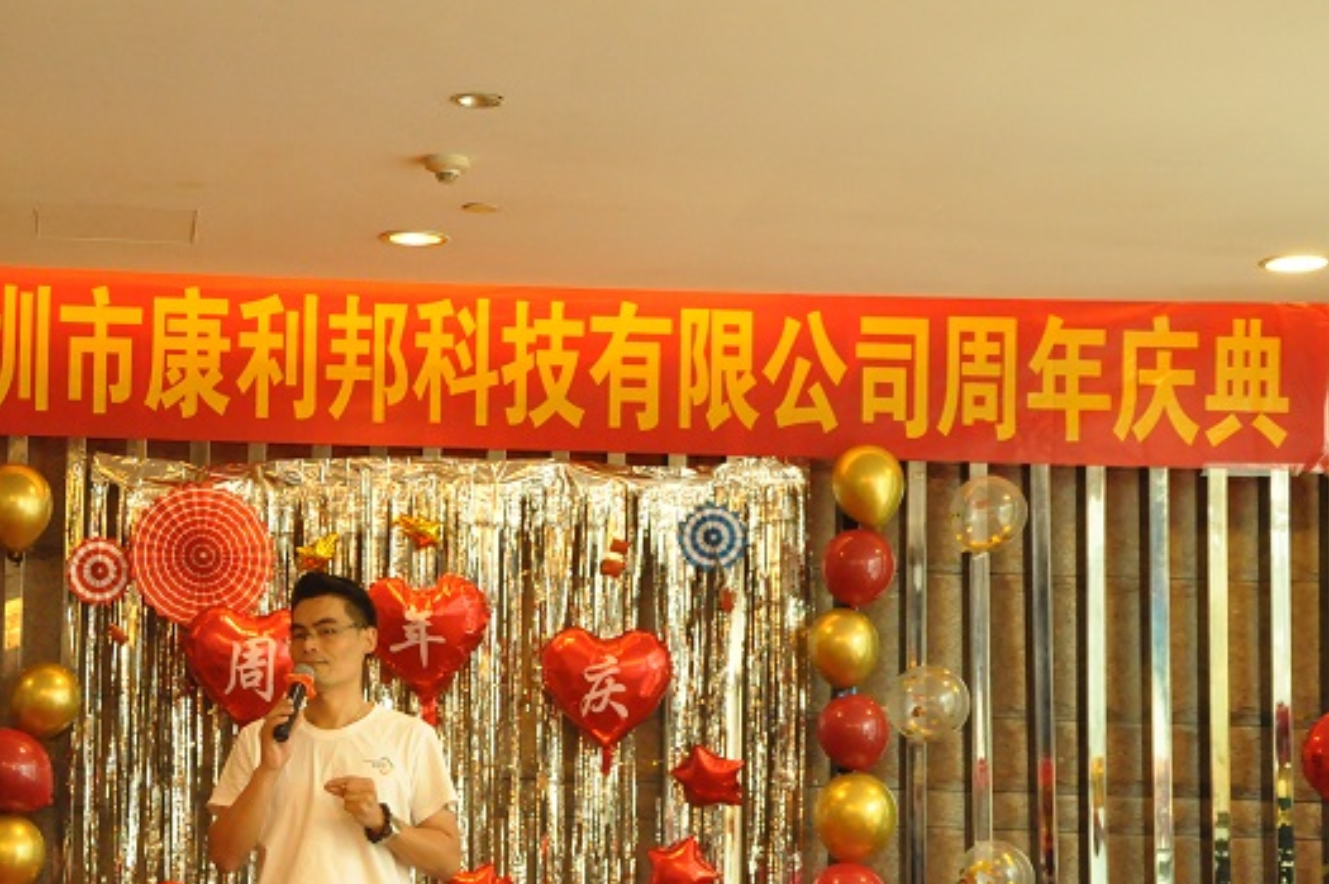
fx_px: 3319
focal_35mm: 90
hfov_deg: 22.5
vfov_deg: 15.1
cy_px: 605
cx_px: 392
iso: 3200
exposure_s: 1/80
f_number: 5.6
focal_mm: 42
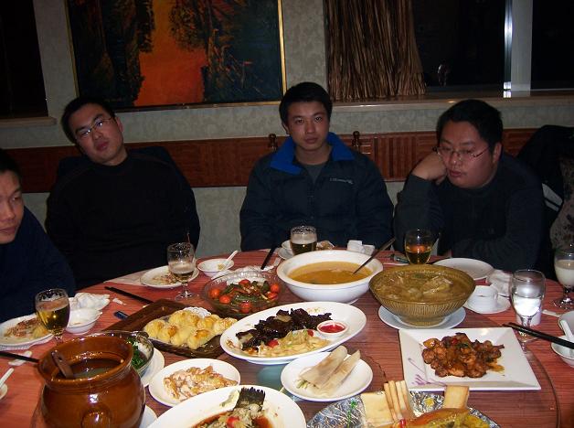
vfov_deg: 39.5
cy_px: 214
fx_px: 596
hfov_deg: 51.5
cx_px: 287
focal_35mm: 36
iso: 100
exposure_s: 1/60
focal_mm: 6
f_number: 2.8
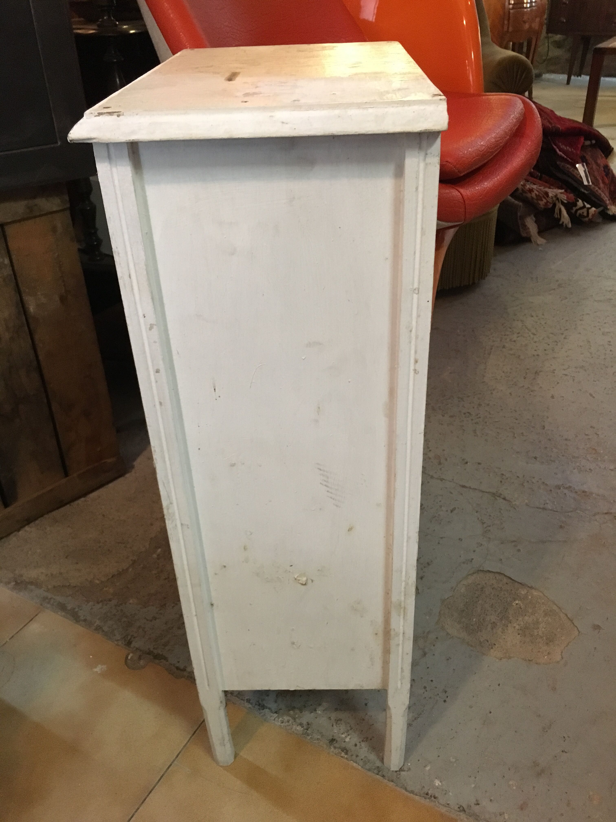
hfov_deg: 48.2
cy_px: 411
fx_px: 688
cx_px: 308
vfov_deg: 61.7
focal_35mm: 29
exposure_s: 1/17
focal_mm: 4.15
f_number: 2.2
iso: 250
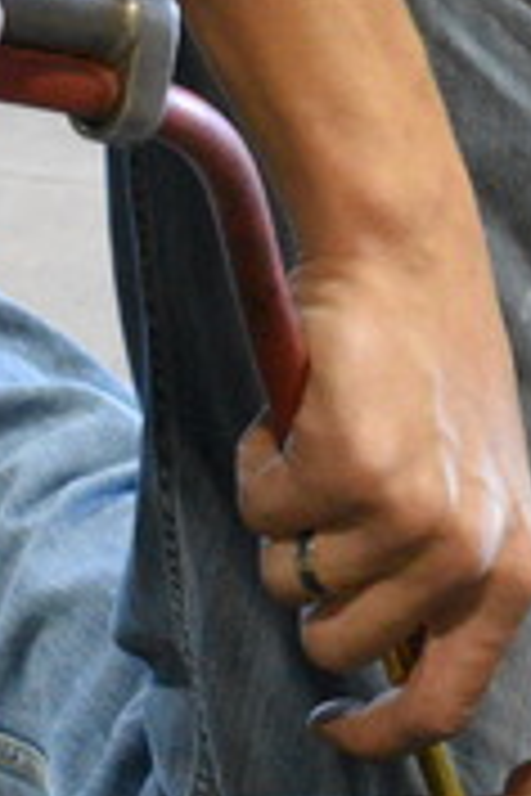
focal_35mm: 416
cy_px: -171
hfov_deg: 3.3
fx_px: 9203
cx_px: 614
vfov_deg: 4.9
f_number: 5.3
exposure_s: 1/125
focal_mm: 48
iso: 3600
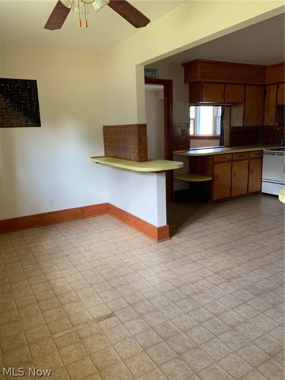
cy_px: 190
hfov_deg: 53.1
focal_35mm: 26
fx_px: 285
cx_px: 142
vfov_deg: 67.3
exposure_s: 1/60
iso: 160
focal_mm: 4.25
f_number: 1.8
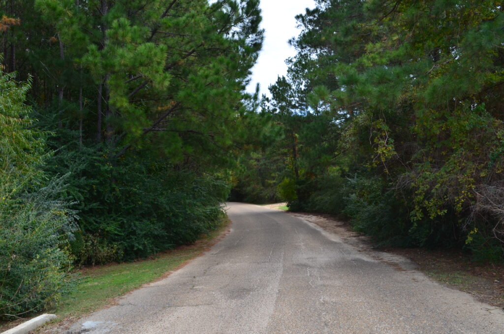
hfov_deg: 49.6
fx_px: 545
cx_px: 252
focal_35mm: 39
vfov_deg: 34.1
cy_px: 167
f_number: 11
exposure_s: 1/100
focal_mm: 26
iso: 200
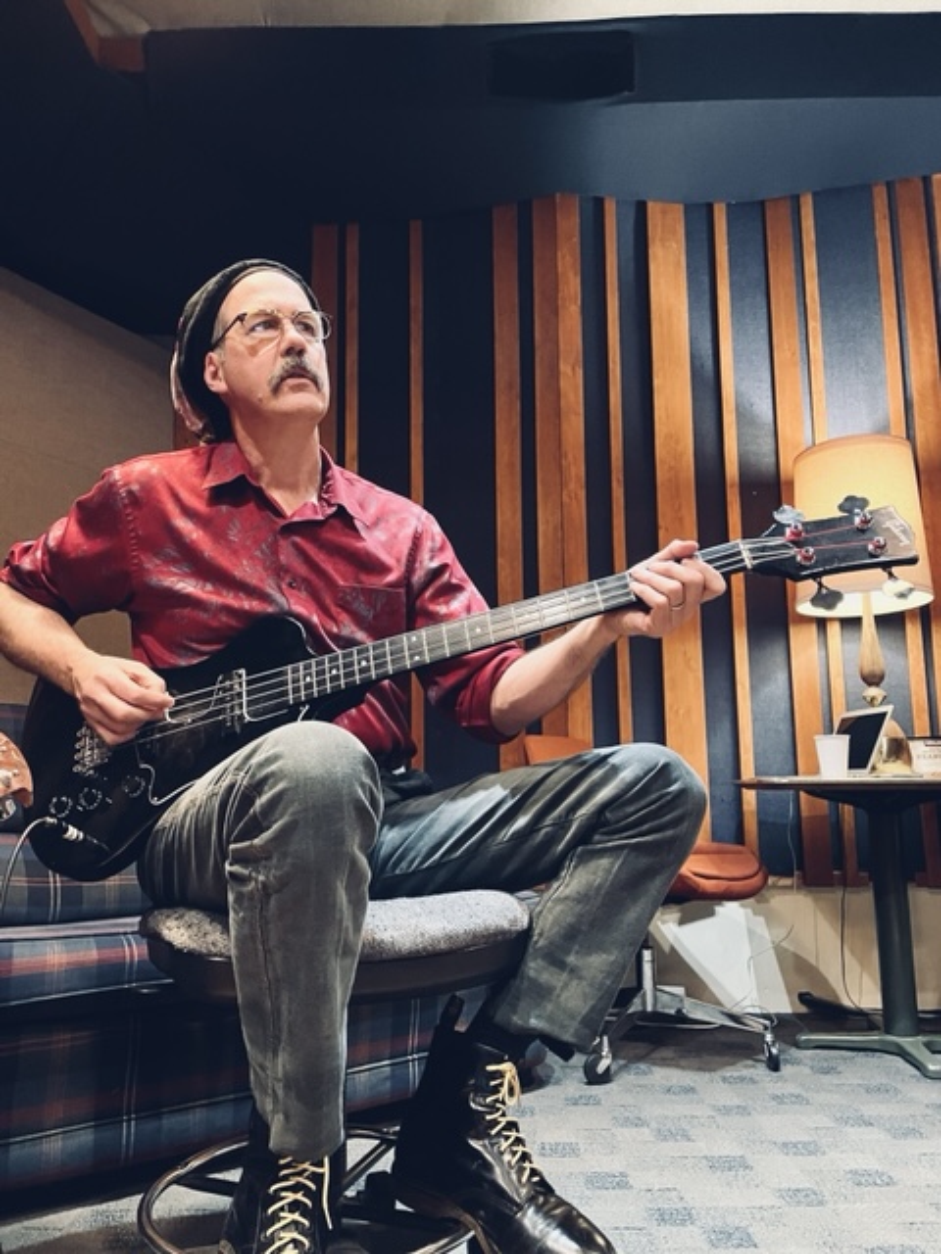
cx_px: 470
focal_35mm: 26
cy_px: 627
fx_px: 942
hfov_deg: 53.1
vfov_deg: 67.3
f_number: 1.6
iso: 640
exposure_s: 1/30
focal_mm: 4.2
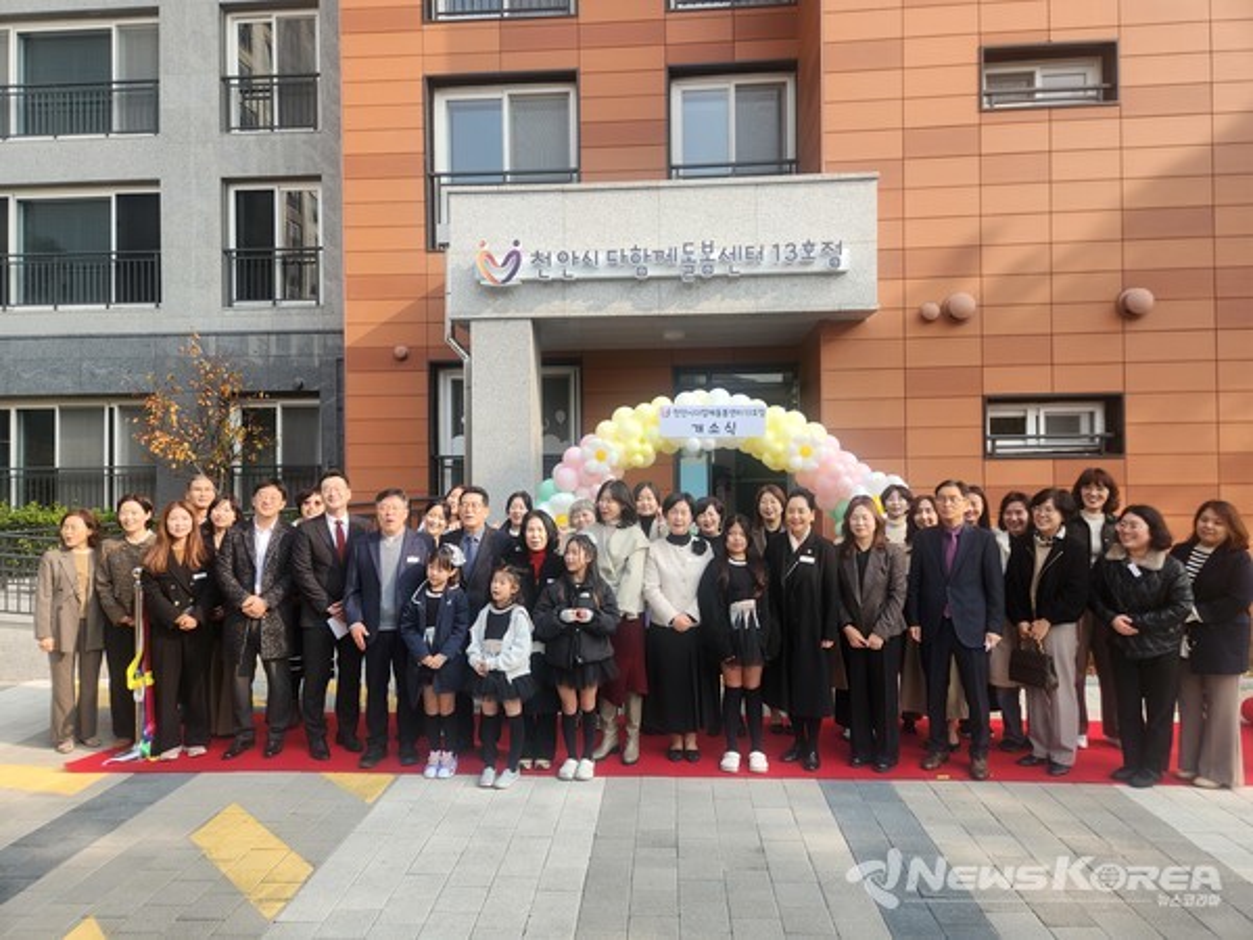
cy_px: 470
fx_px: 833
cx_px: 626
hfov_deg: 73.9
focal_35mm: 23
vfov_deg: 58.9
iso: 20
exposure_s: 1/577
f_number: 1.8
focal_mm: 5.4
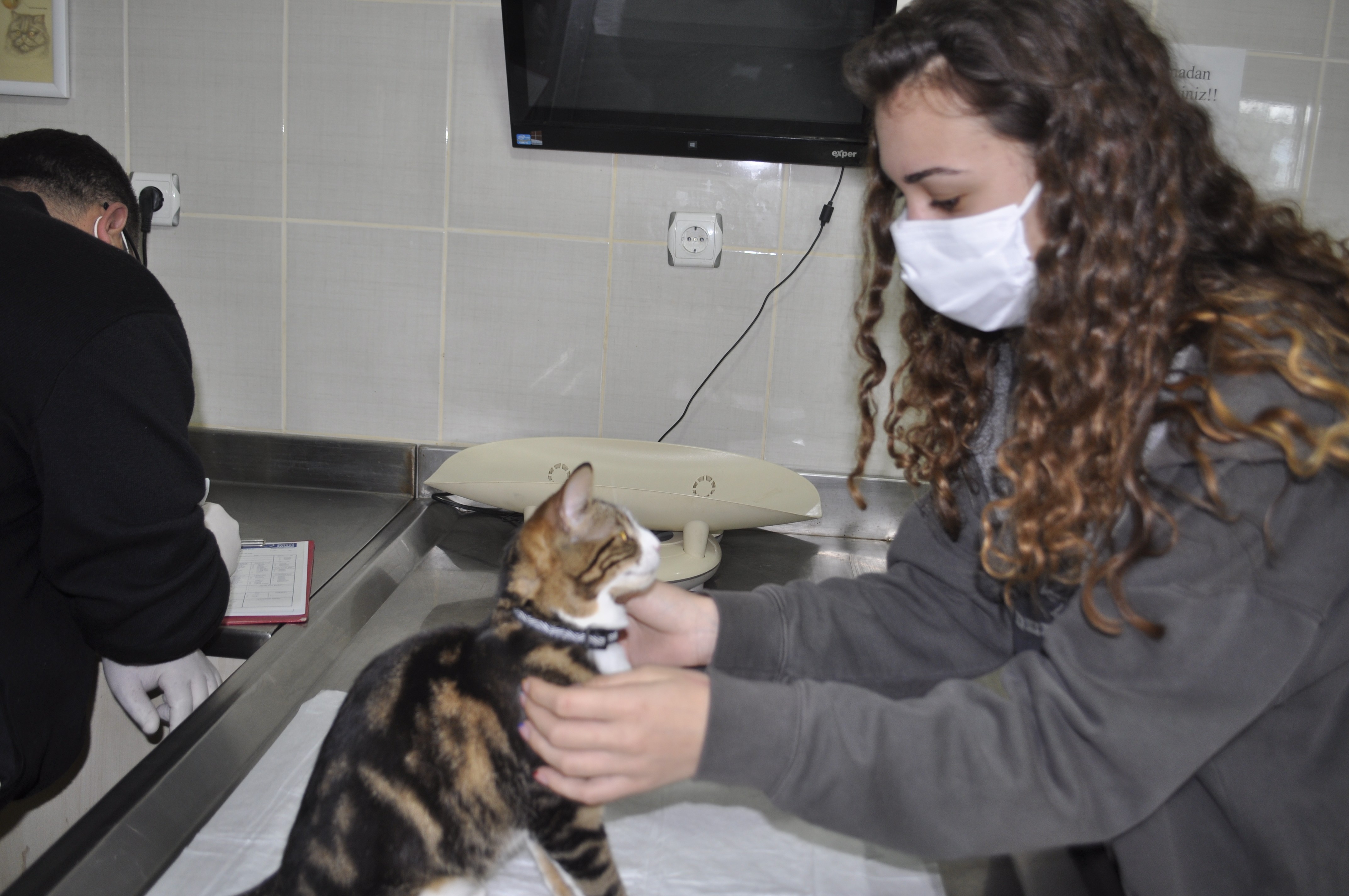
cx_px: 674
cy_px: 448
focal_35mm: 33
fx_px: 1235
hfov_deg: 57.3
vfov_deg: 39.9
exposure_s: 1/60
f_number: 3.8
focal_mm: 22
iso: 250
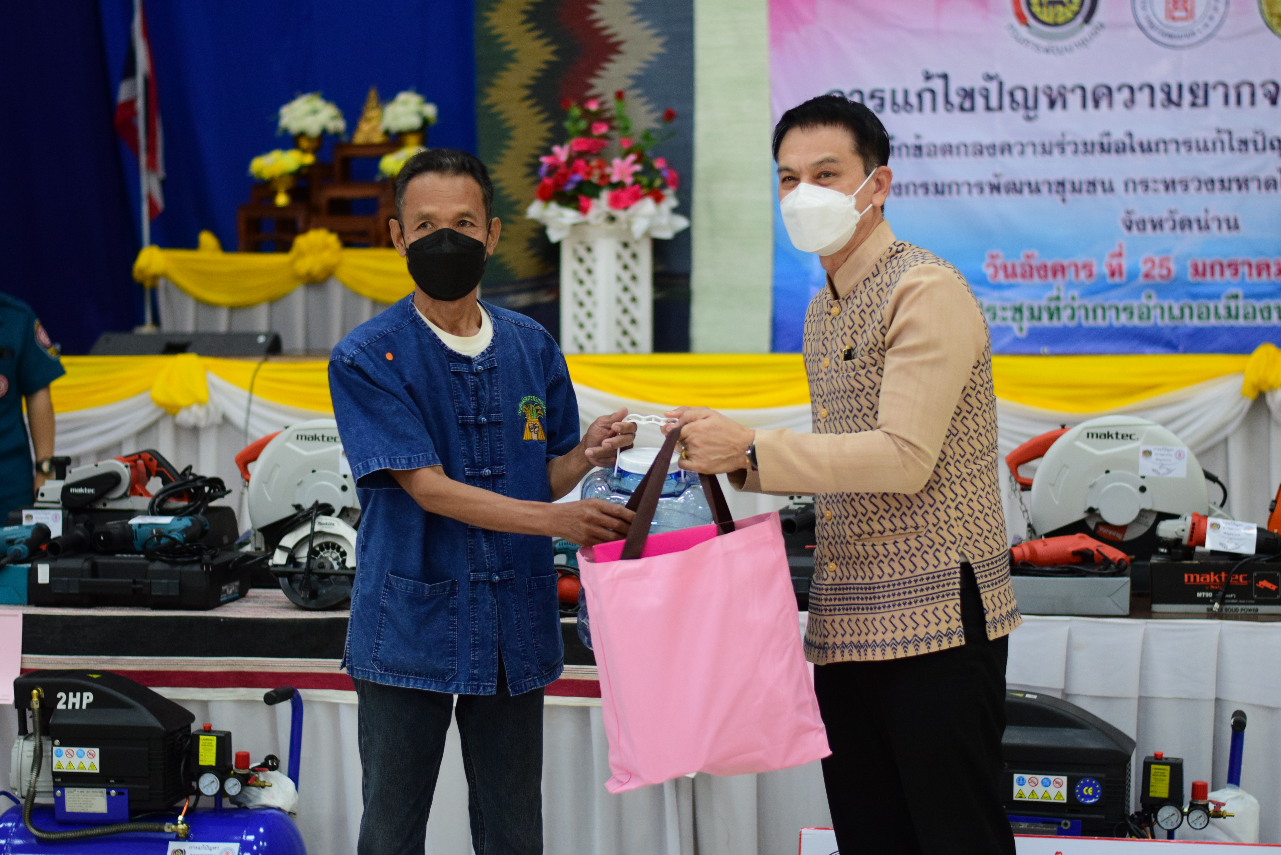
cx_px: 640
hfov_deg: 27.0
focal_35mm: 75
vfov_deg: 18.2
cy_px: 428
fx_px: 2669
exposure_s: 1/500
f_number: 2
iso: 1600
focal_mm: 50
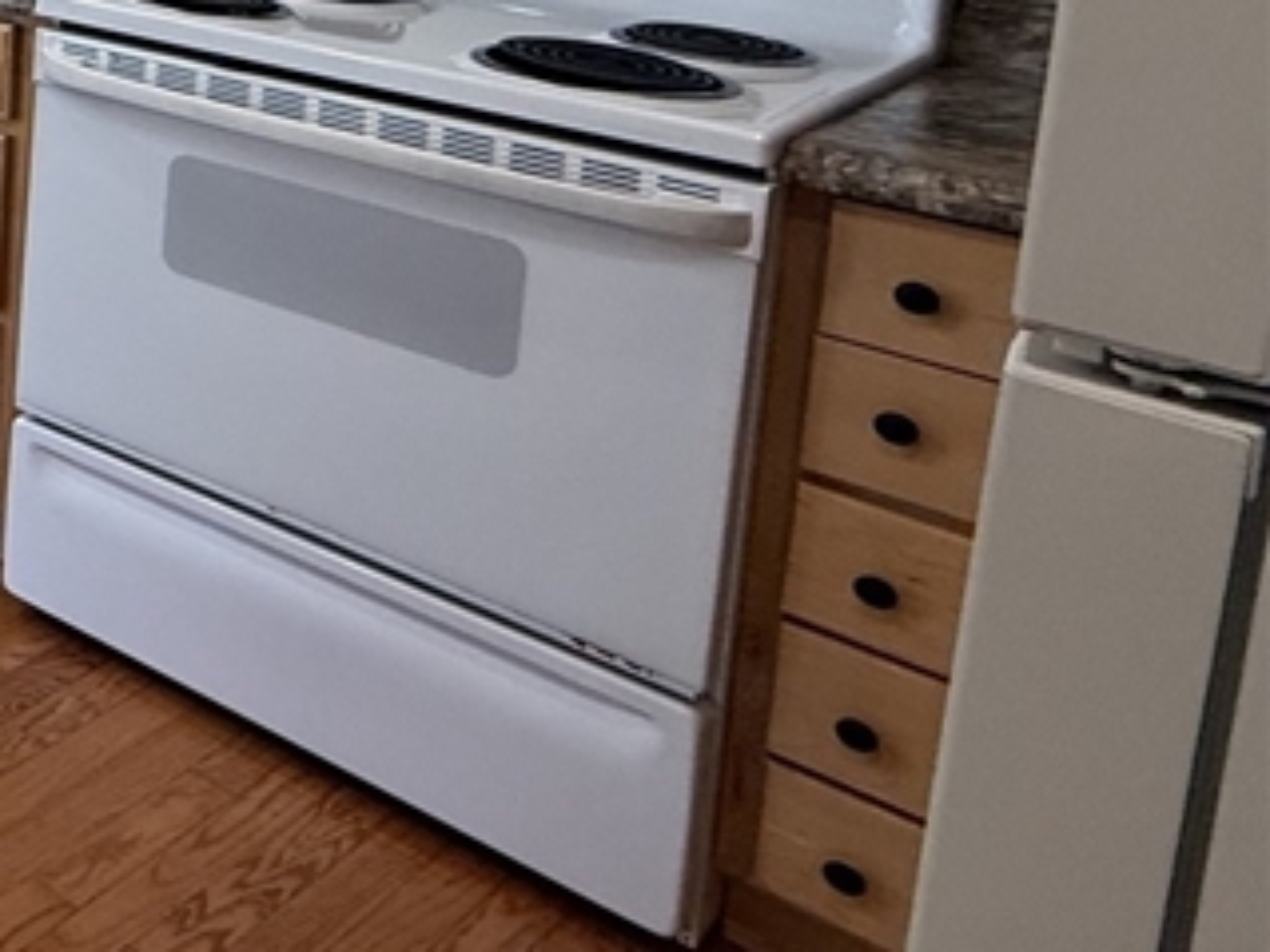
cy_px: -179
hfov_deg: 26.1
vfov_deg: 28.2
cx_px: -764
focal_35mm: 45
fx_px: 1650
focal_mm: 2.22
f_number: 2.2
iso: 125
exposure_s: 1/120
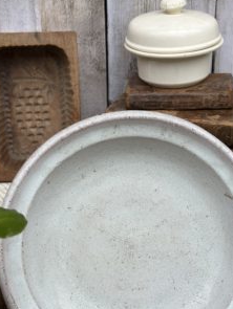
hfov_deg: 22.6
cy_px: 202
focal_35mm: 65
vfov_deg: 29.6
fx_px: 582
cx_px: 128
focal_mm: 6.86
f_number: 1.78
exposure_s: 1/484
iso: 80
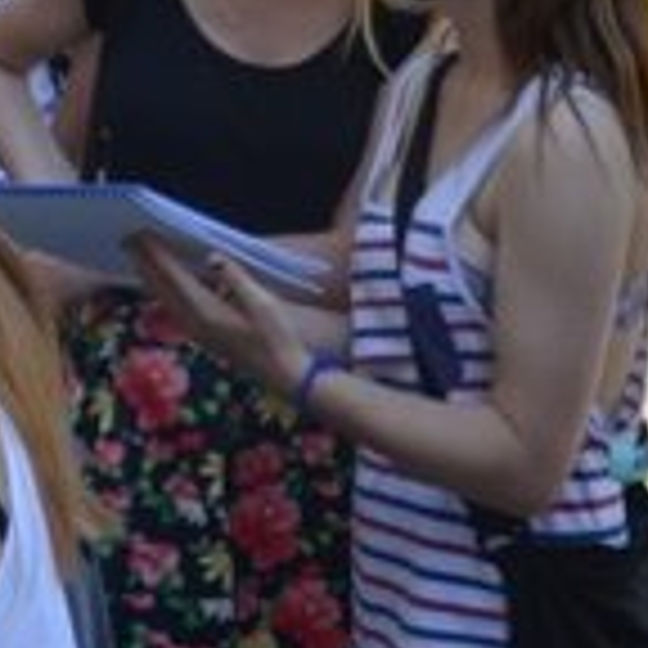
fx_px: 2436
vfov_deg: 14.7
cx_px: 324
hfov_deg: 15.2
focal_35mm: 115
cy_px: -128
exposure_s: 1/125
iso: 100
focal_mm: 20
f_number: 7.1
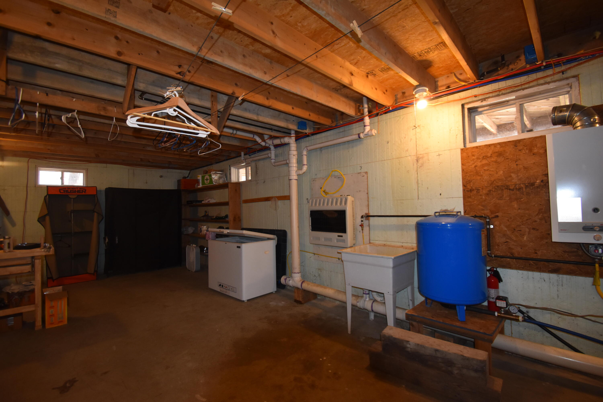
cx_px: 302
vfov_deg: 77.3
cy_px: 201
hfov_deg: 100.4
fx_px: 251
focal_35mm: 15
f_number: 4.5
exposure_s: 1/80
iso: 800
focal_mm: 10
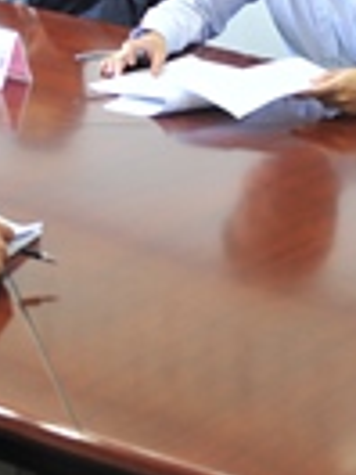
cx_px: -201
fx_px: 1618
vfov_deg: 16.0
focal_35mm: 118
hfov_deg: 11.9
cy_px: -106
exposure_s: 1/100
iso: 800
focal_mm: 27
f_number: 2.8
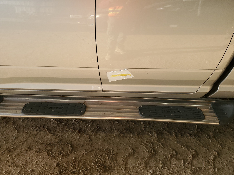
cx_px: 117
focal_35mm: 26
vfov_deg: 53.1
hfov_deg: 67.3
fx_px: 176
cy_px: 88
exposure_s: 1/244
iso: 50
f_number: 1.5
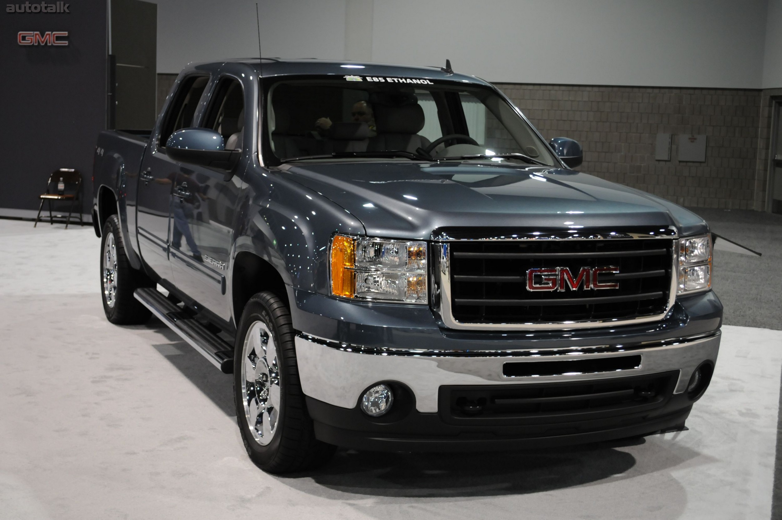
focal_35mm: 52
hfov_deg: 37.9
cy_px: 260
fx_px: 1139
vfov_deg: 25.7
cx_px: 391
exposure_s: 1/30
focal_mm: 35
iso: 800
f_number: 5
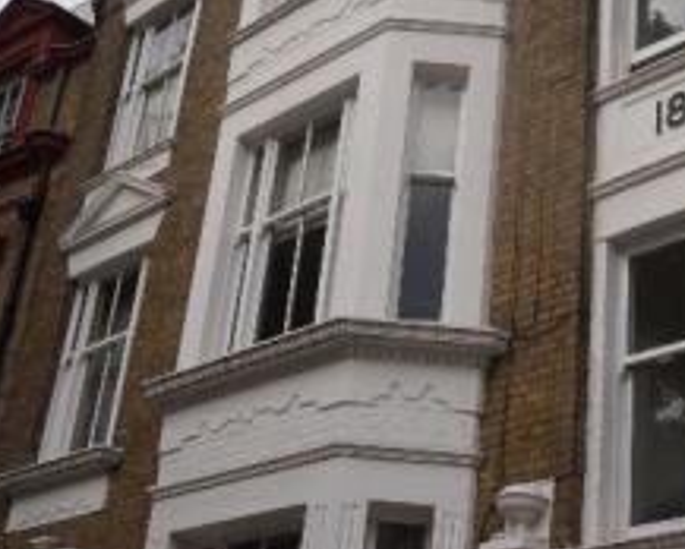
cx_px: 455
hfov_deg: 27.7
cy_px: 227
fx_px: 1380
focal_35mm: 68
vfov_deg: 22.5
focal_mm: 16
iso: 200
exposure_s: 1/160
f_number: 13
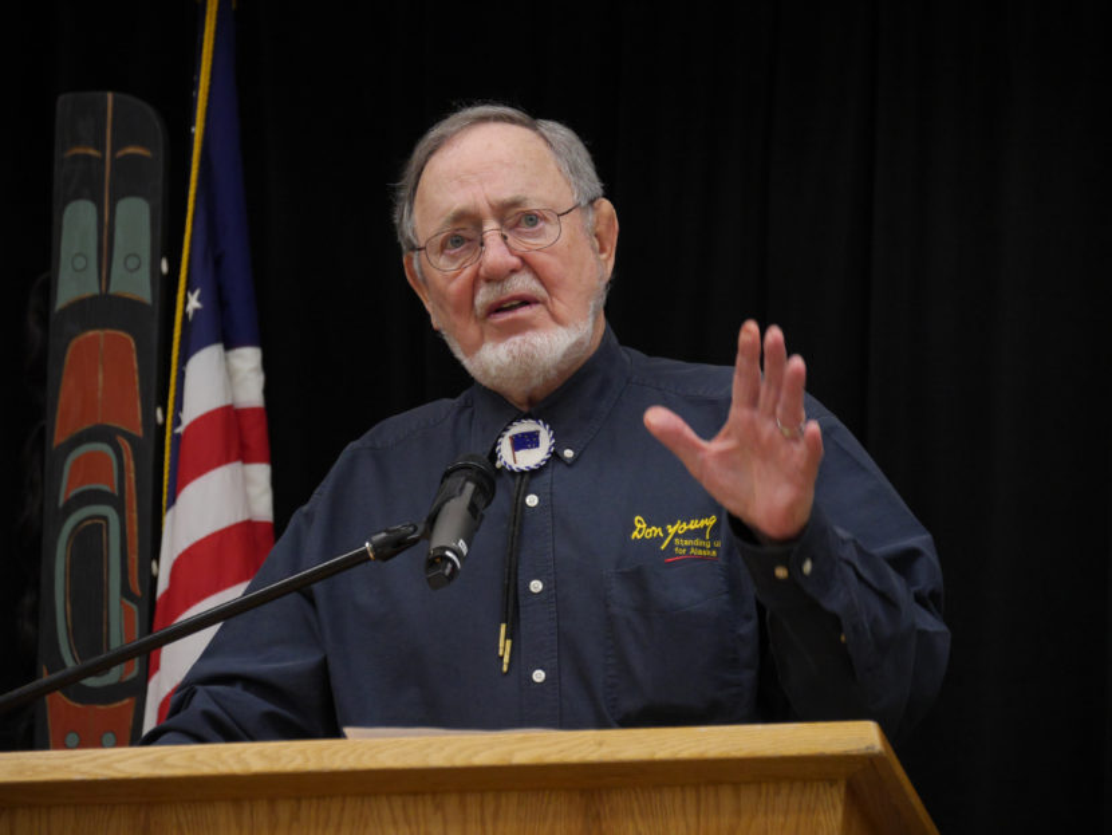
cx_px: 556
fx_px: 6555
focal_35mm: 204
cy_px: 418
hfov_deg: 9.7
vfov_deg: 7.3
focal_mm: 102
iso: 1600
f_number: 5.4
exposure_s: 1/100
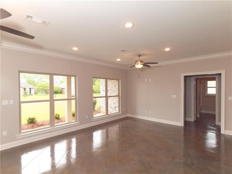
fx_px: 121
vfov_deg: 71.6
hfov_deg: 87.8
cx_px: 116
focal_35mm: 18
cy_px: 87
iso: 320
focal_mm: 9
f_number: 5.6
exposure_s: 1/125
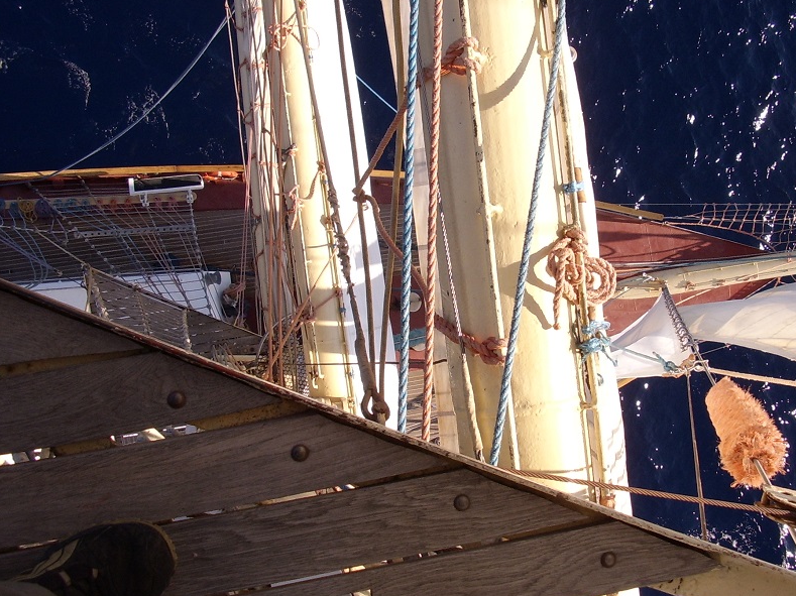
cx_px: 436
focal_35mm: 38
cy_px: 290
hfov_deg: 48.9
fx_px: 873
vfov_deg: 37.7
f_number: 4.1
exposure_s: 1/500
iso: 71
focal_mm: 5.8
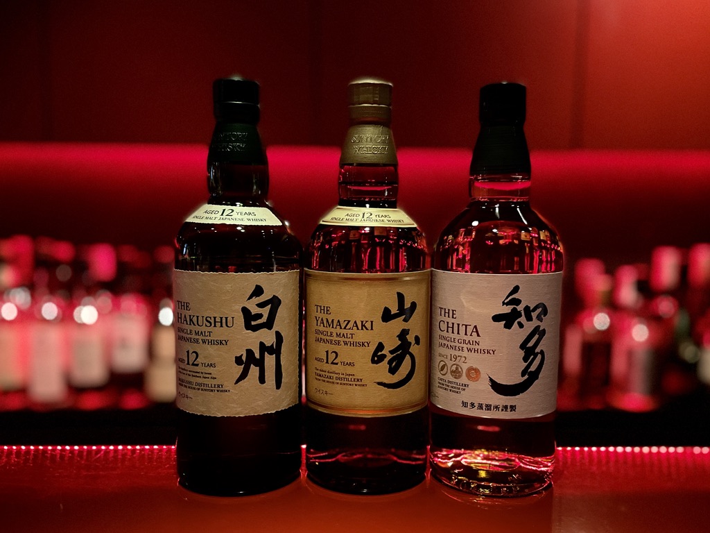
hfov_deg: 67.3
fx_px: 533
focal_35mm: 26
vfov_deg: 53.1
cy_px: 266
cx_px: 355
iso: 1000
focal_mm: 4.2
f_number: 1.6
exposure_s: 1/17
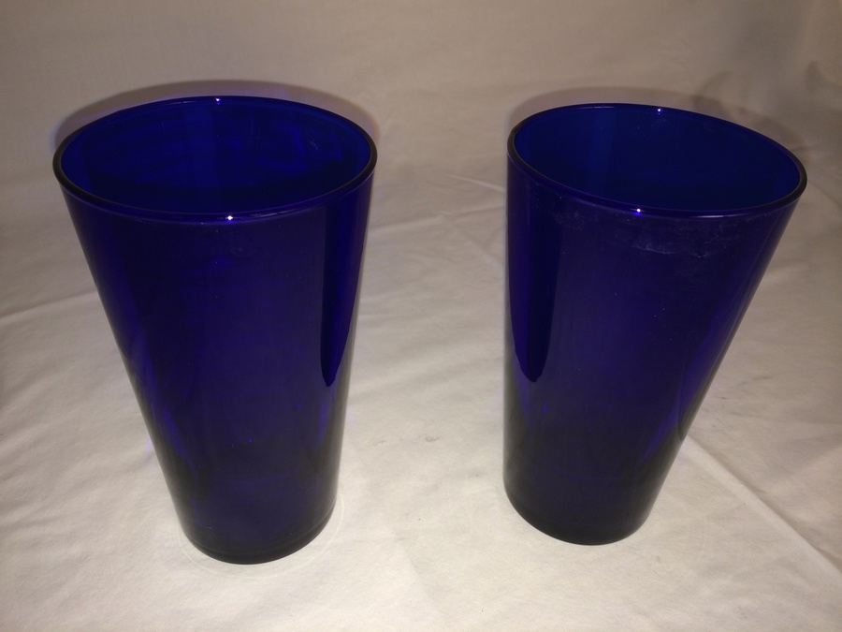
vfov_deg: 46.8
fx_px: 730
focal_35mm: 30
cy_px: 316
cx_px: 421
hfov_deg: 60.0
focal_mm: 4.12
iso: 32
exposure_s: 1/63
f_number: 2.2
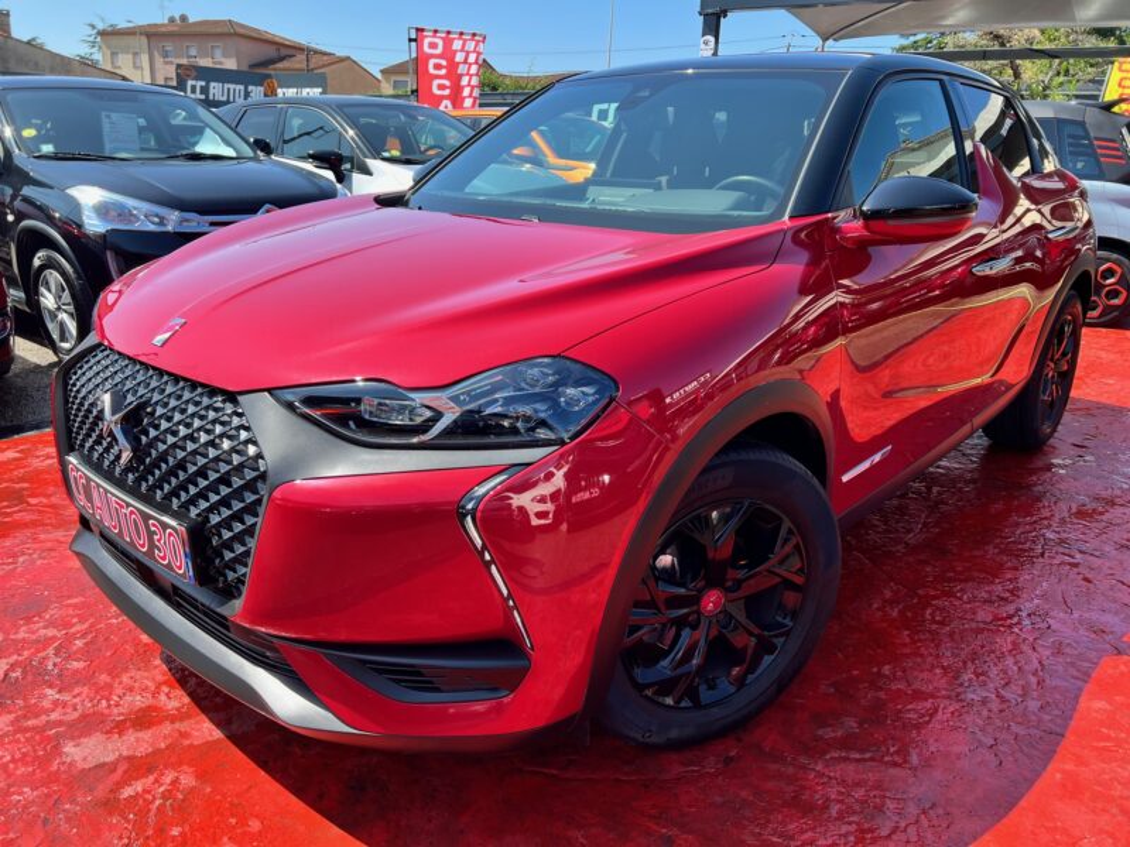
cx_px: 565
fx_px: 849
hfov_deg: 67.3
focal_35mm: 26
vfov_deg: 53.1
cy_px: 424
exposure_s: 1/1171
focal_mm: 5.7
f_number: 1.5
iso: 50
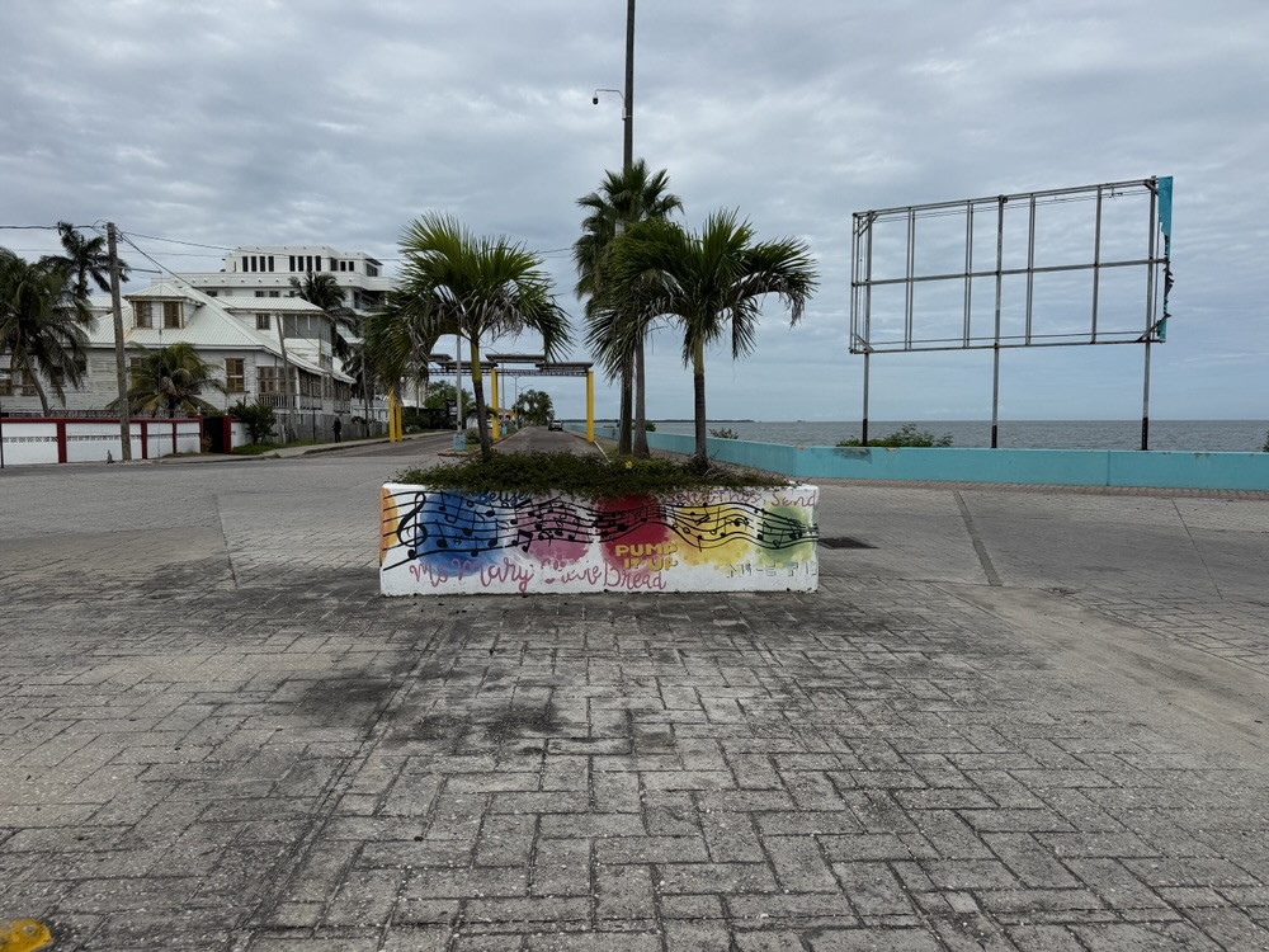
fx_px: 880
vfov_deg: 56.8
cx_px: 634
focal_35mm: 24
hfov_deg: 71.6
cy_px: 476
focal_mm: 6.76
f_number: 1.78
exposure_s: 1/9091
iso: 80
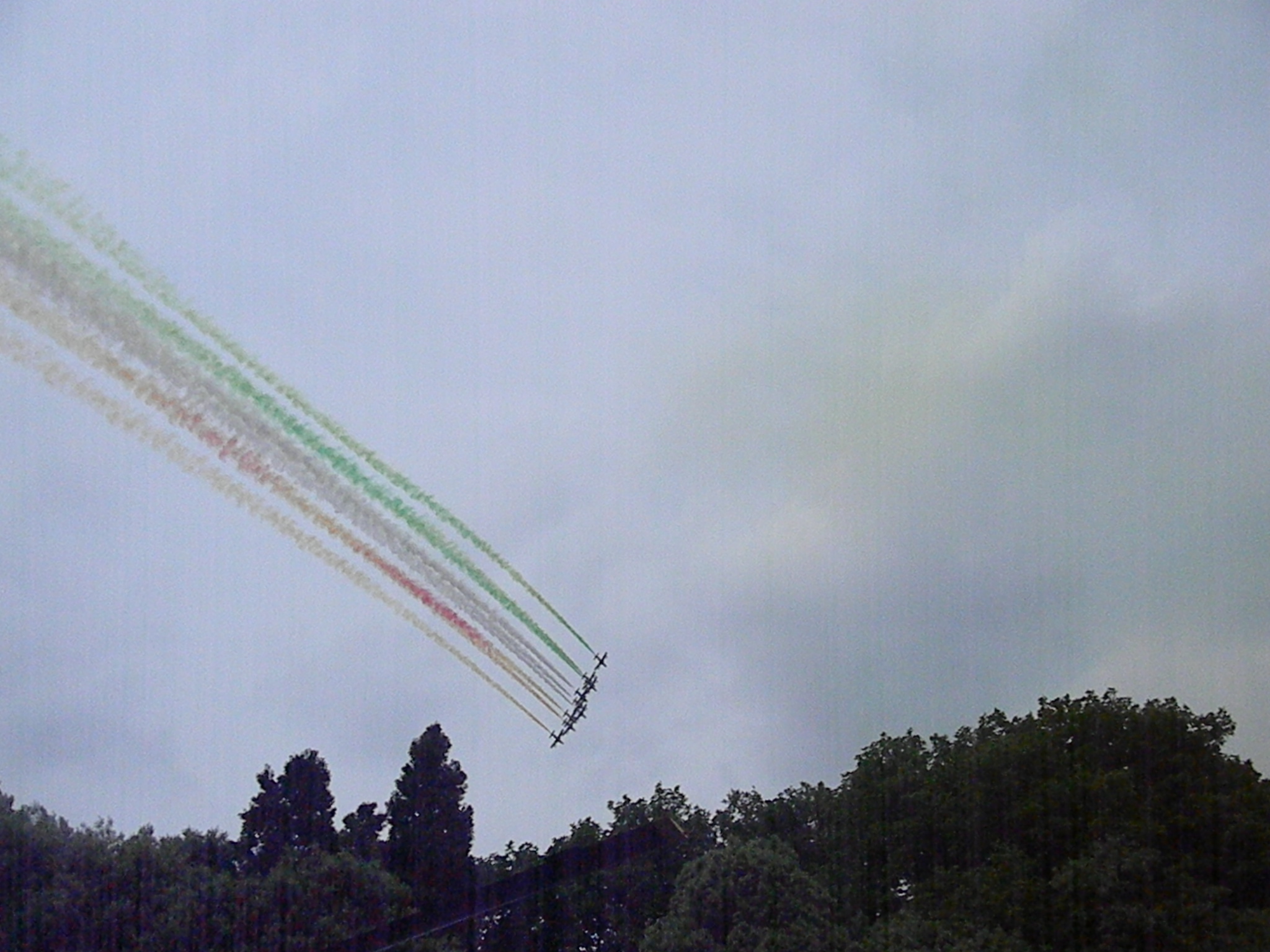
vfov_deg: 51.4
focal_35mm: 27
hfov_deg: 65.3
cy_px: 476
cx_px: 635
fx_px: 991
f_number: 7
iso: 768
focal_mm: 5
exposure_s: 1/7634
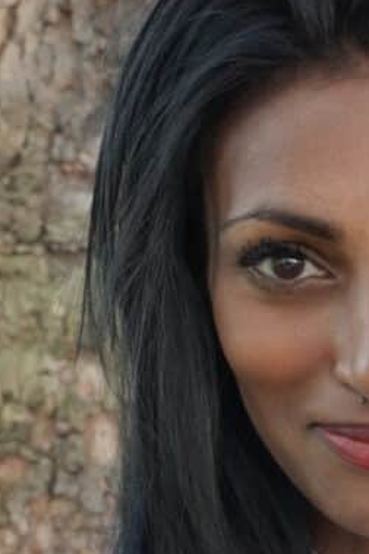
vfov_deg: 18.5
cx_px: 376
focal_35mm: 109
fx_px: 1679
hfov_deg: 12.4
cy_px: 500
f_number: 4
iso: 125
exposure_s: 1/50
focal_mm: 15.9
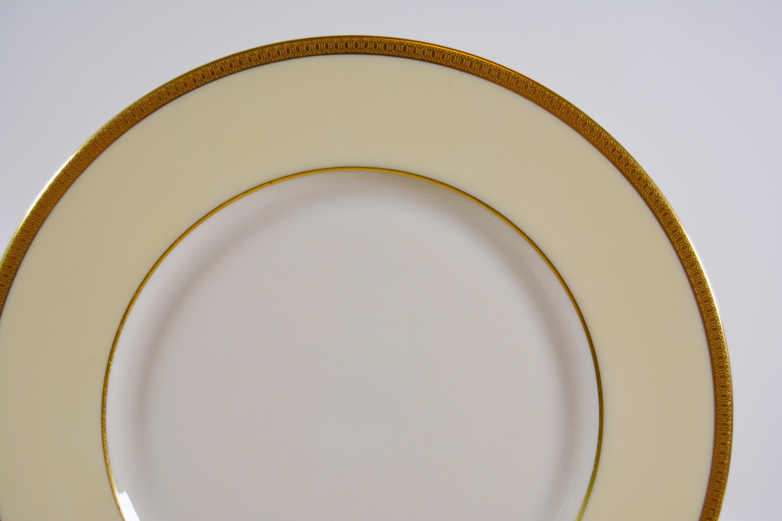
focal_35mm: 52
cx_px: 391
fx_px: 1140
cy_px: 260
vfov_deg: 25.8
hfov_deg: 37.9
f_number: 5.6
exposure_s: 1/160
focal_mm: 35
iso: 200
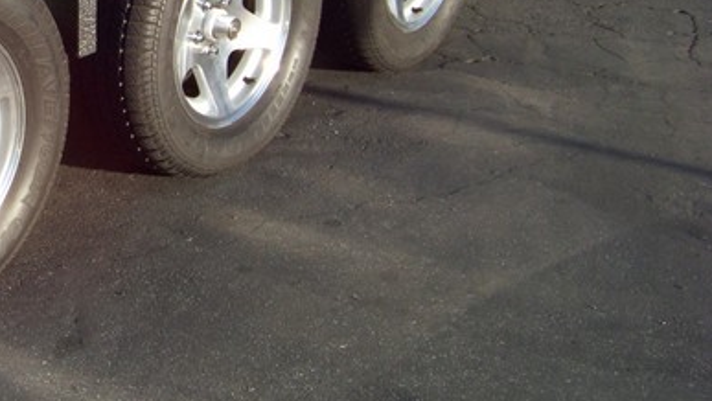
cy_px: 45
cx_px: 81
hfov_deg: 28.7
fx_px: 1341
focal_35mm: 71
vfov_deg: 16.8
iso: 72
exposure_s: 1/400
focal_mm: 5.85
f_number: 2.8
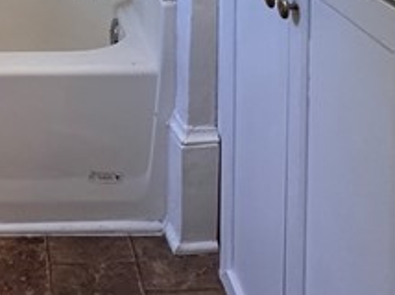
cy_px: -159
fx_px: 764
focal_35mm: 67
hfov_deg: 27.5
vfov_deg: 19.0
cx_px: 13
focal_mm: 2.22
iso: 250
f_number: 2.2
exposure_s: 1/120
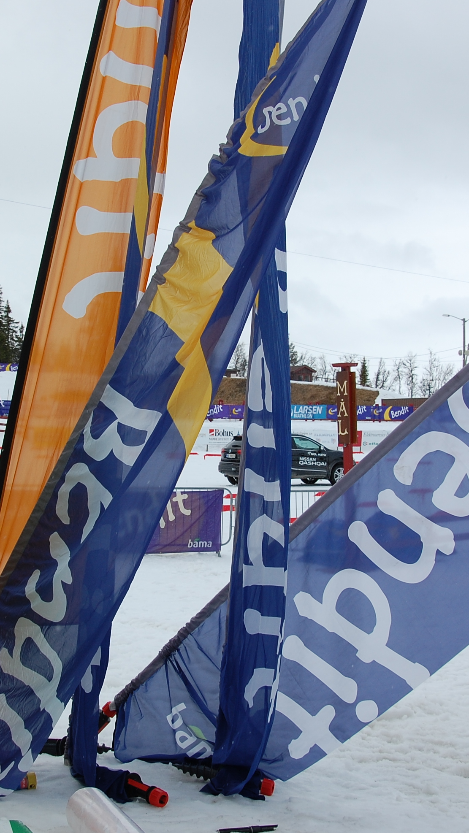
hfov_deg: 20.1
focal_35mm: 60
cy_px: 415
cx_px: 182
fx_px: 1321
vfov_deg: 35.0
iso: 200
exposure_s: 1/320
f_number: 10
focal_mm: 25
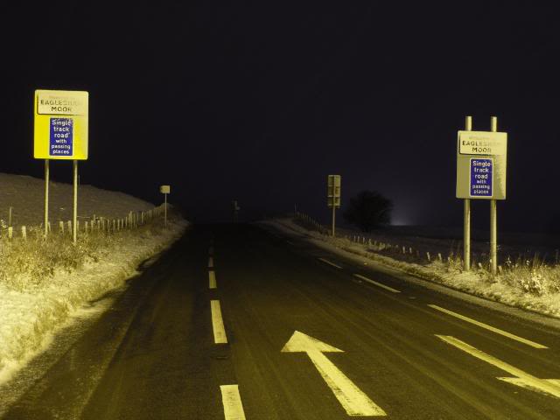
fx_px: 1052
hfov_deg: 29.8
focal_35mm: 65
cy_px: 210
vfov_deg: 22.6
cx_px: 280
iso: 80
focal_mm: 13.9
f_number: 4.5
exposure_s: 8
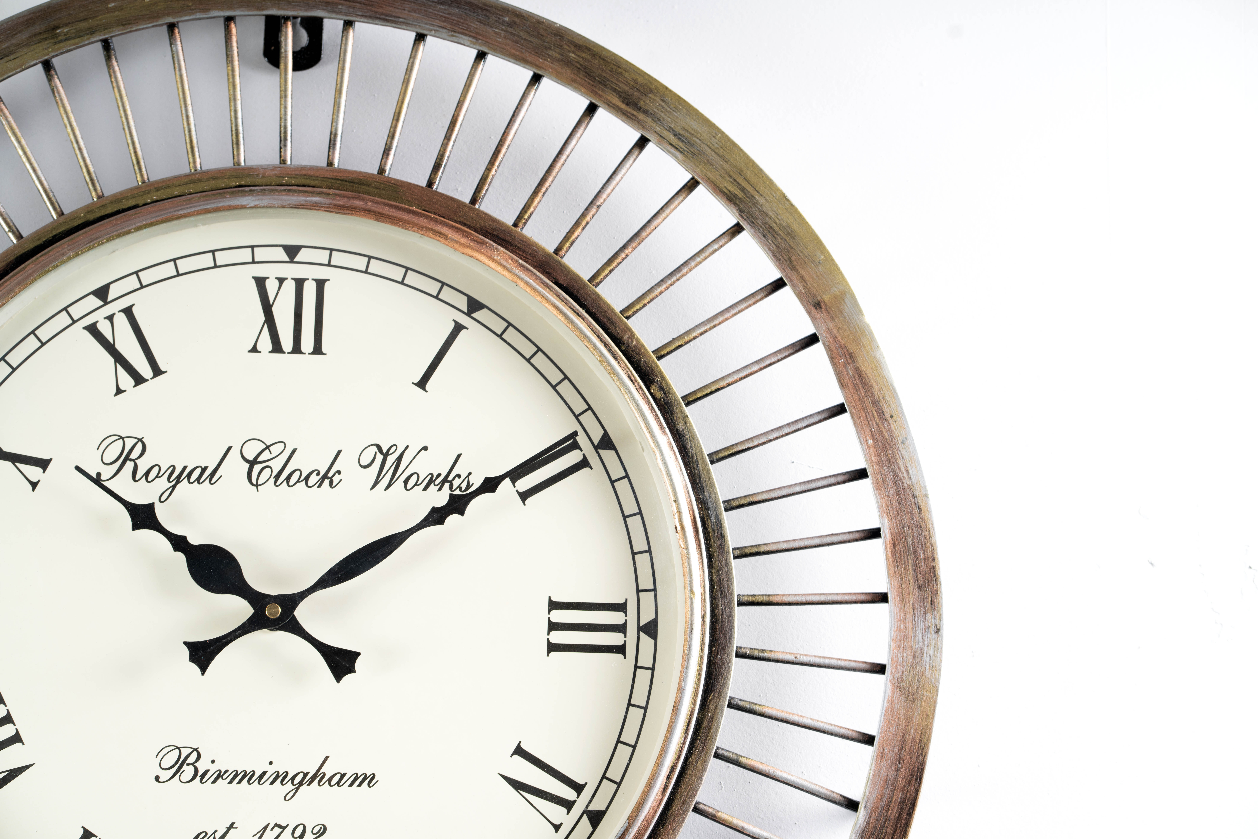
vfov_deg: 16.1
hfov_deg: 23.9
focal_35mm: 85
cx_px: 629
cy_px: 420
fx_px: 2971
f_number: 8
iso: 200
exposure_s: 1/160
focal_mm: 85
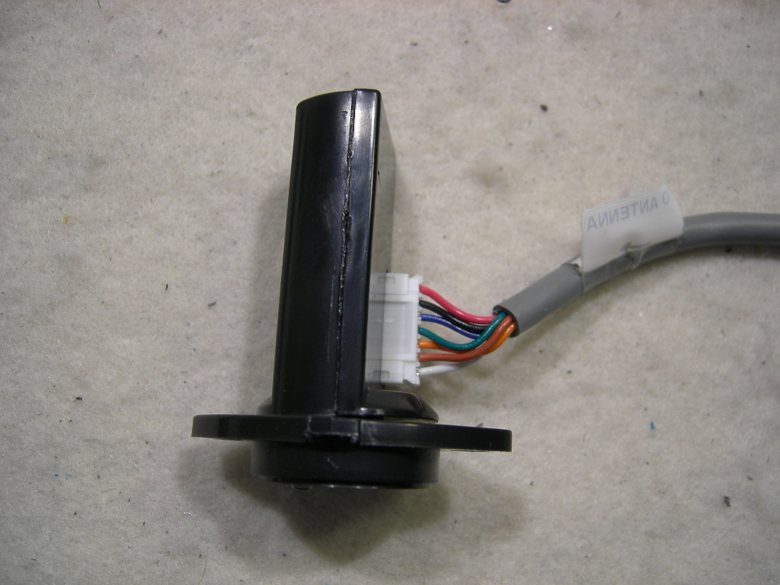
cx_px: 390
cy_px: 292
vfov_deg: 39.7
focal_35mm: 36
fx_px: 811
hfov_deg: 51.4
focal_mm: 7.5
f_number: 2.7
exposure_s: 1/61
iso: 64
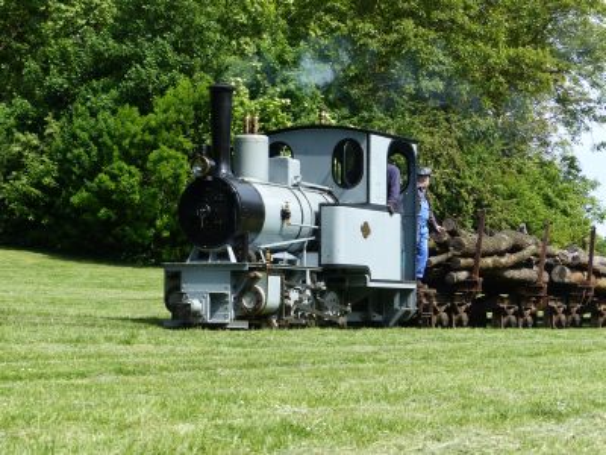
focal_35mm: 99
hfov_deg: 19.8
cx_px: 303
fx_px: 1733
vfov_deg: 14.9
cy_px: 228
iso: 100
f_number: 4
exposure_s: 1/640
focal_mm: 17.8
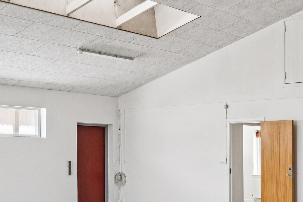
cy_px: 162
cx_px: 325
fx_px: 530
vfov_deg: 21.3
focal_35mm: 63
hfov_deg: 29.1
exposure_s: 1/8
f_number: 10
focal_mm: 21
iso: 1250
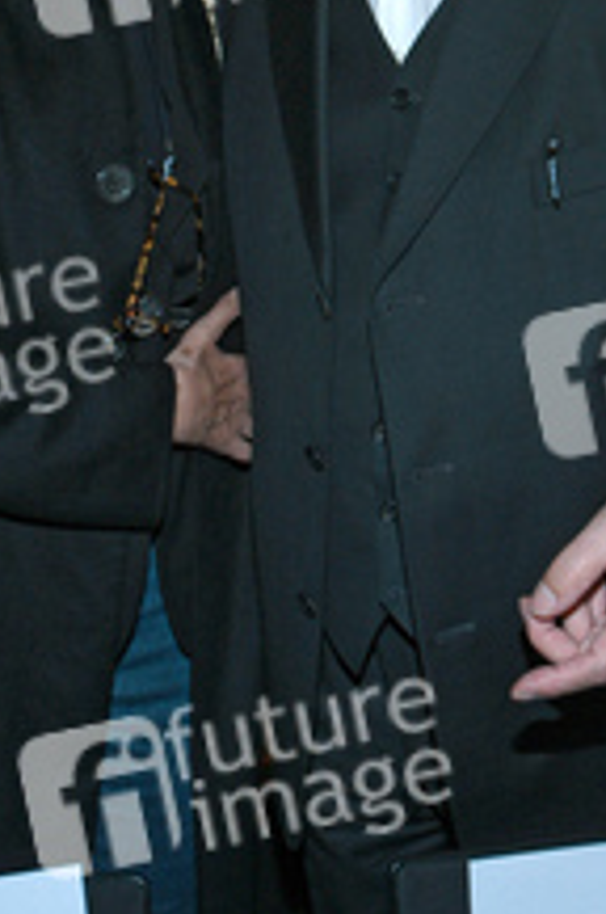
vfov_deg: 27.4
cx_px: 358
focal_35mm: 72
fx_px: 1824
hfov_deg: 18.9
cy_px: 147
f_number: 5
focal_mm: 26
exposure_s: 1/160
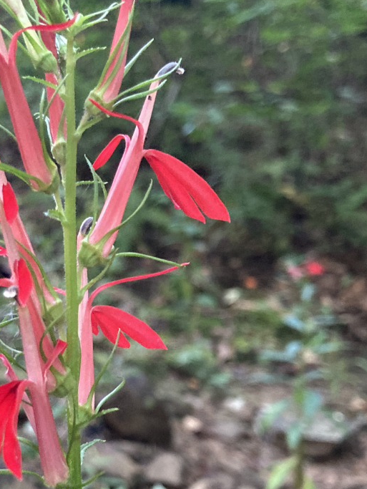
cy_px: 337
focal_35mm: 59
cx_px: 70
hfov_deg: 24.4
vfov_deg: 32.3
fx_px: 833
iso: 400
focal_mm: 4
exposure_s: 1/30
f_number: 1.8
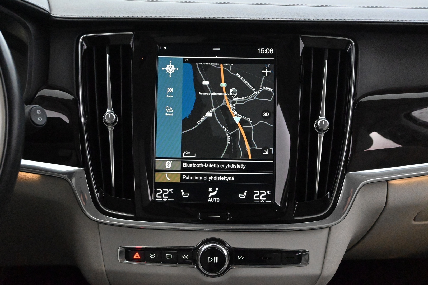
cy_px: 142
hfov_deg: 35.1
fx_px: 678
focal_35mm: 57
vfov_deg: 23.8
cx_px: 214
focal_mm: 38
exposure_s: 1/60
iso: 16000
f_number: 5.6
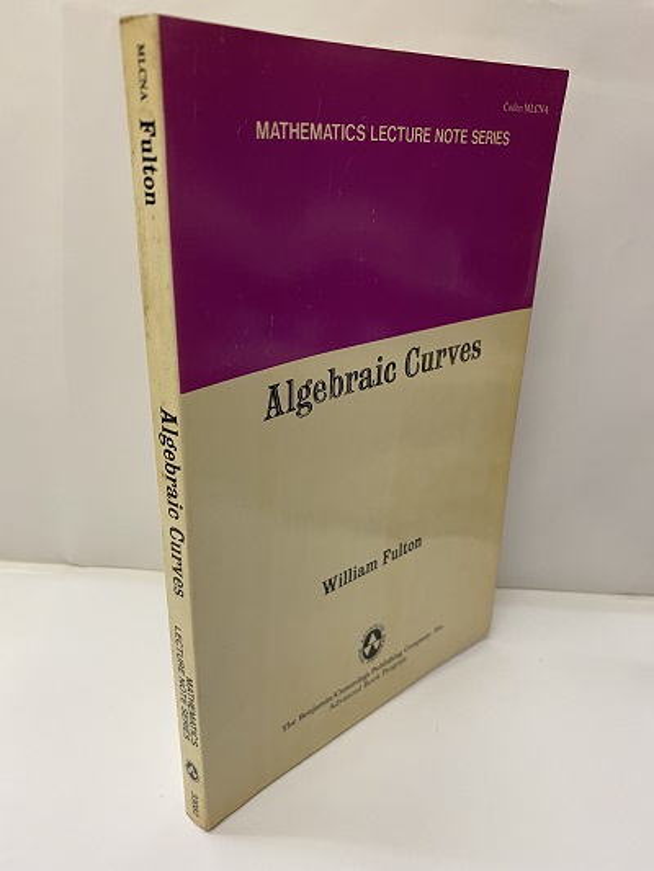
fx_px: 655
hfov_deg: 53.1
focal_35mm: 26
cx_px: 327
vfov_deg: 67.3
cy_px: 436
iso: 100
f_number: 1.8
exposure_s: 1/50
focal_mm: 4.25
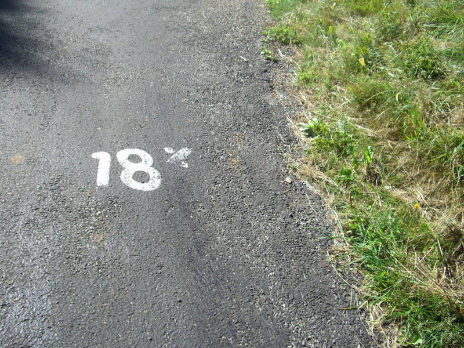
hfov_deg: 49.0
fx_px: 509
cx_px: 232
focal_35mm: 38
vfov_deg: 37.7
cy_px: 174
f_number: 2.8
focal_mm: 7.9
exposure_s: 1/400
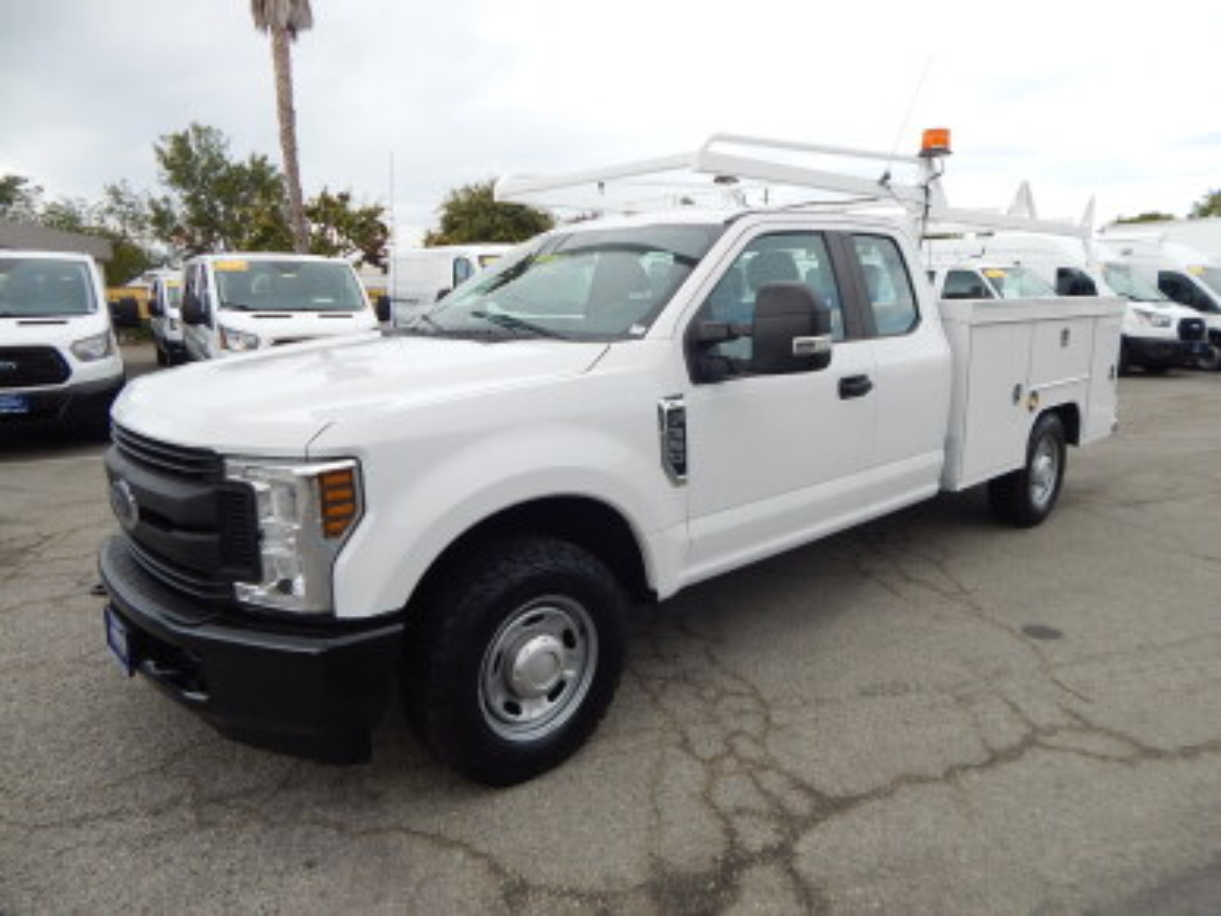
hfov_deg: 76.4
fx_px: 776
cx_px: 610
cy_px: 458
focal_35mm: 22
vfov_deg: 61.1
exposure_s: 1/800
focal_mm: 4
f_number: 3
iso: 125
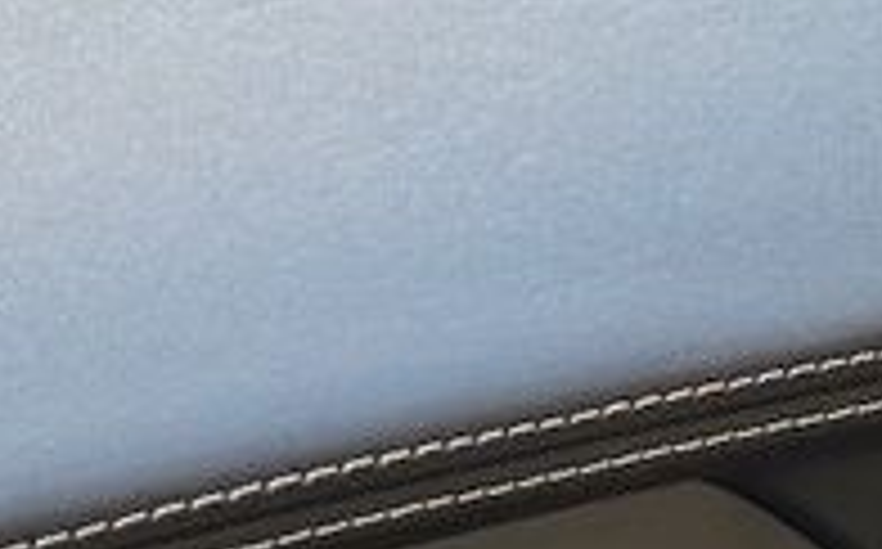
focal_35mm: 144
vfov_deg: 9.1
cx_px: 990
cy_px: 423
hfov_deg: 14.2
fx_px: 3457
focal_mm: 5.7
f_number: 1.5
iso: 32
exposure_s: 1/126
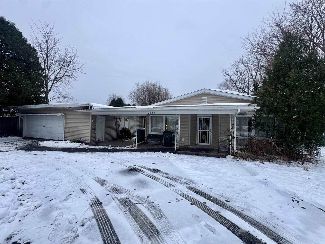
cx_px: 162
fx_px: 131
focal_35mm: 14
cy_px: 122
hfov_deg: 102.1
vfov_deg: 85.7
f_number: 2.2
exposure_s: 1/314
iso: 40
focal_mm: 2.22
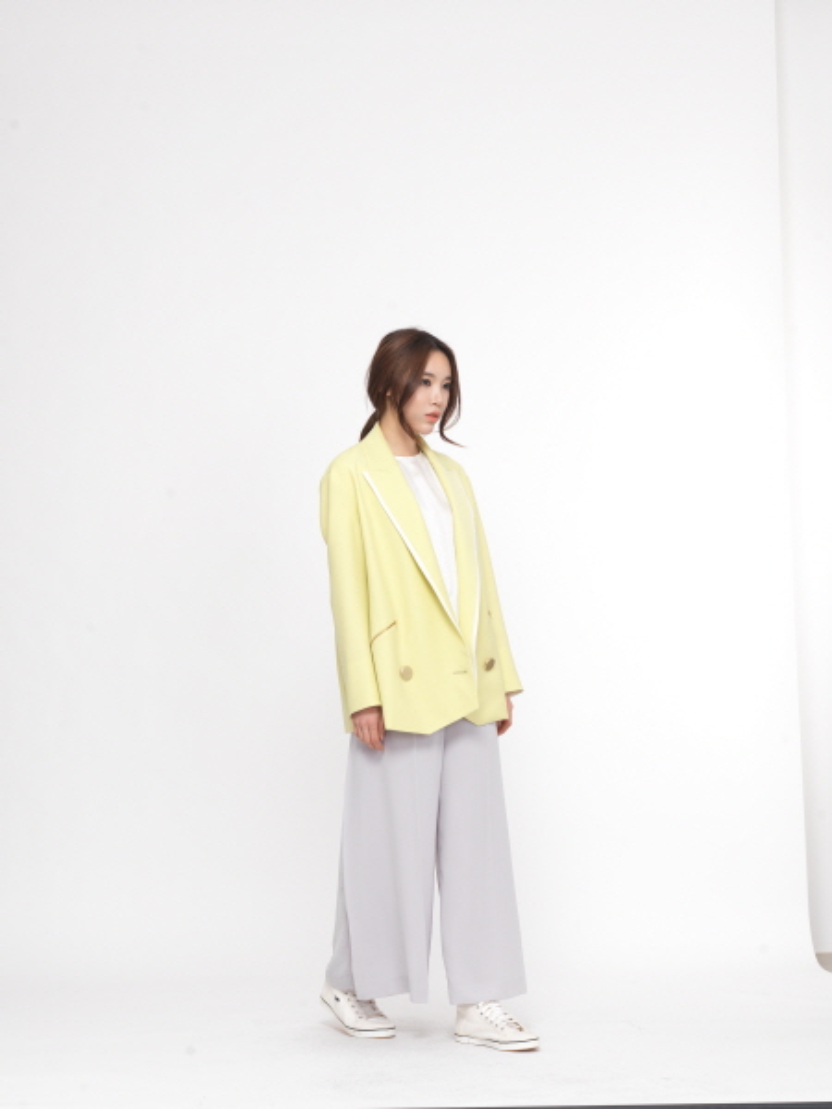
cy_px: 554
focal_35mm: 62
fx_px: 1987
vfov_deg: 31.2
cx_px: 416
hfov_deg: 23.7
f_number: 9
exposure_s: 1/250
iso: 100
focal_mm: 80
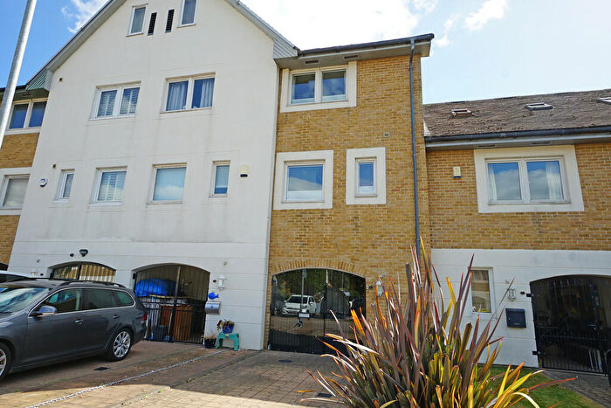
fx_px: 373
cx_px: 306
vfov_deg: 57.2
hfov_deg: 78.6
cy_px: 204
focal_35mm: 22
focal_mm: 15
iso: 100
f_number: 9
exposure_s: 1/100
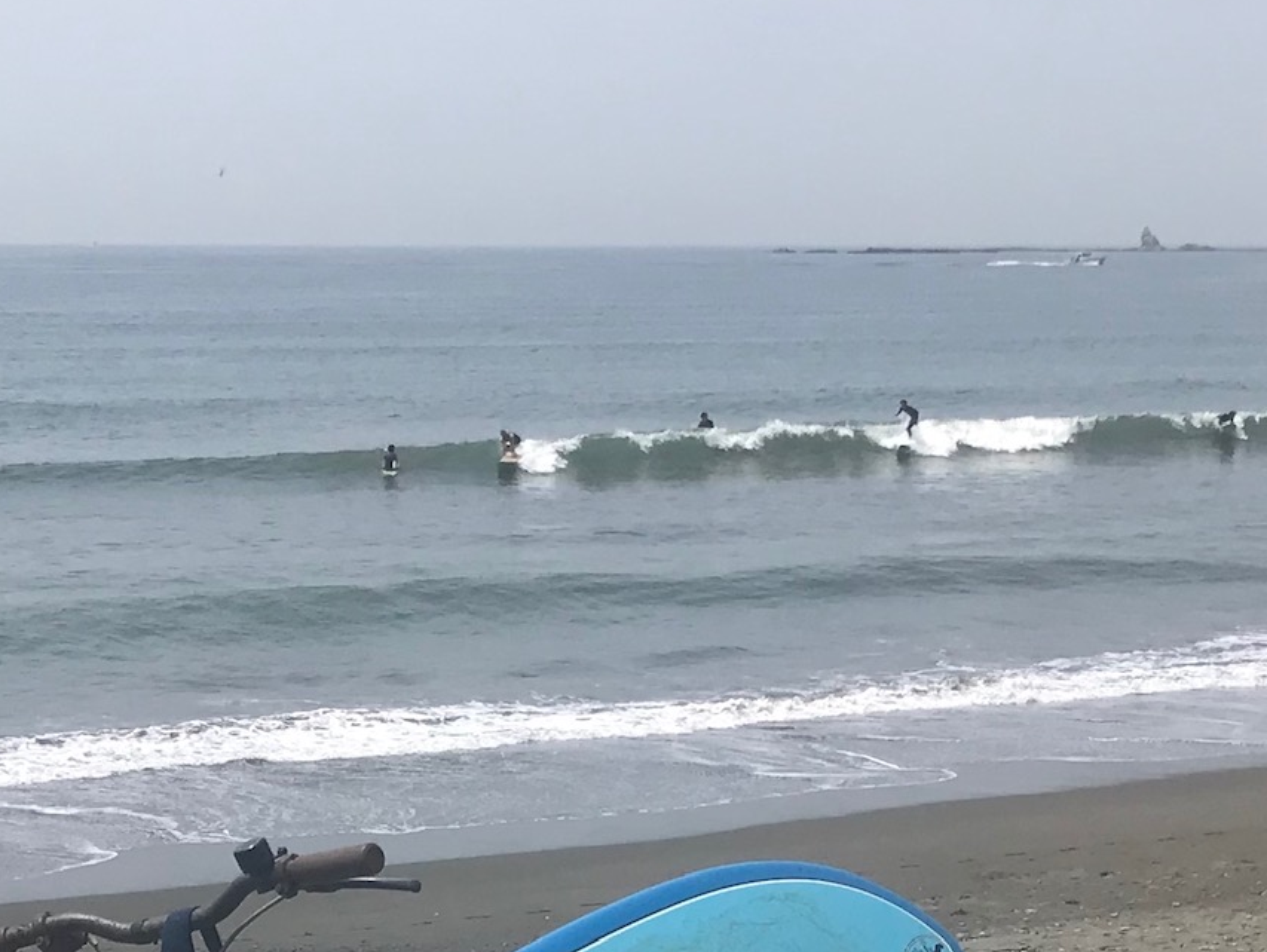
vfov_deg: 33.8
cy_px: 692
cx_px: 625
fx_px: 1538
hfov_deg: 44.8
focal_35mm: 42
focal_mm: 3.99
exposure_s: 1/4167
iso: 20
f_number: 1.8
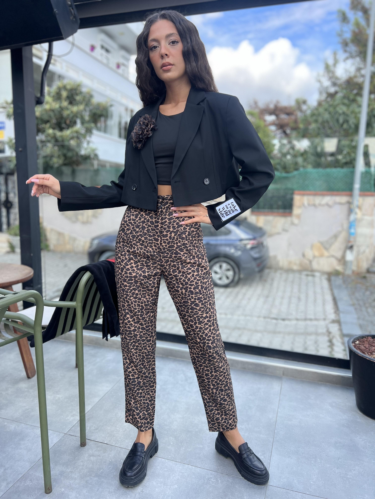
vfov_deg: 67.3
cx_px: 188
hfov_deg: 53.1
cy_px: 250
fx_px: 376
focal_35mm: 26
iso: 50
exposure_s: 1/692
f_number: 1.5
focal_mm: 5.7
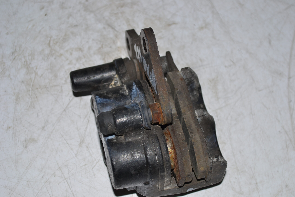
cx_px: 148
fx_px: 676
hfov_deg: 24.6
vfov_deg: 16.6
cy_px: 98
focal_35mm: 82
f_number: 8
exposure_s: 1/60
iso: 100
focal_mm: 55
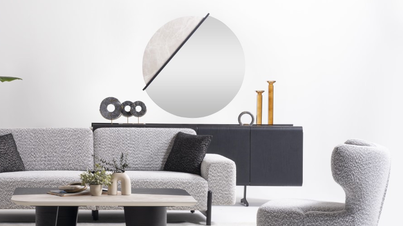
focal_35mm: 95
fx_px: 1015
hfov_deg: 22.0
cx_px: 56
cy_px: 81
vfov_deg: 12.7
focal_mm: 50
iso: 100
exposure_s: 1/100
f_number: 13
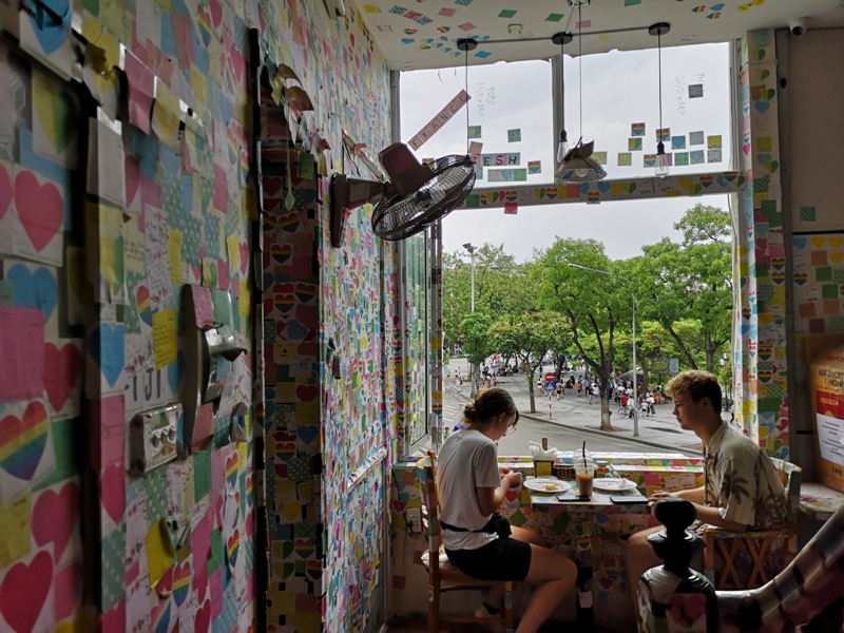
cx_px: 422
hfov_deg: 65.3
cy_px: 316
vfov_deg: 51.4
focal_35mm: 27
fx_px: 658
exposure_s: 1/1672
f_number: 1.8
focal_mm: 3.95
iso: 50
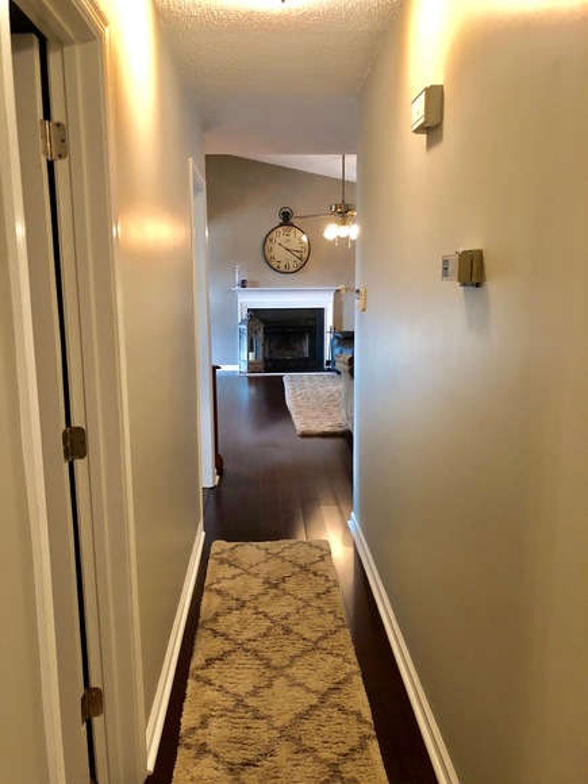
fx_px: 634
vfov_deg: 63.4
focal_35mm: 28
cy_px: 392
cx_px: 294
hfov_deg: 49.7
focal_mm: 3.99
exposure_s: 1/12
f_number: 1.8
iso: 100
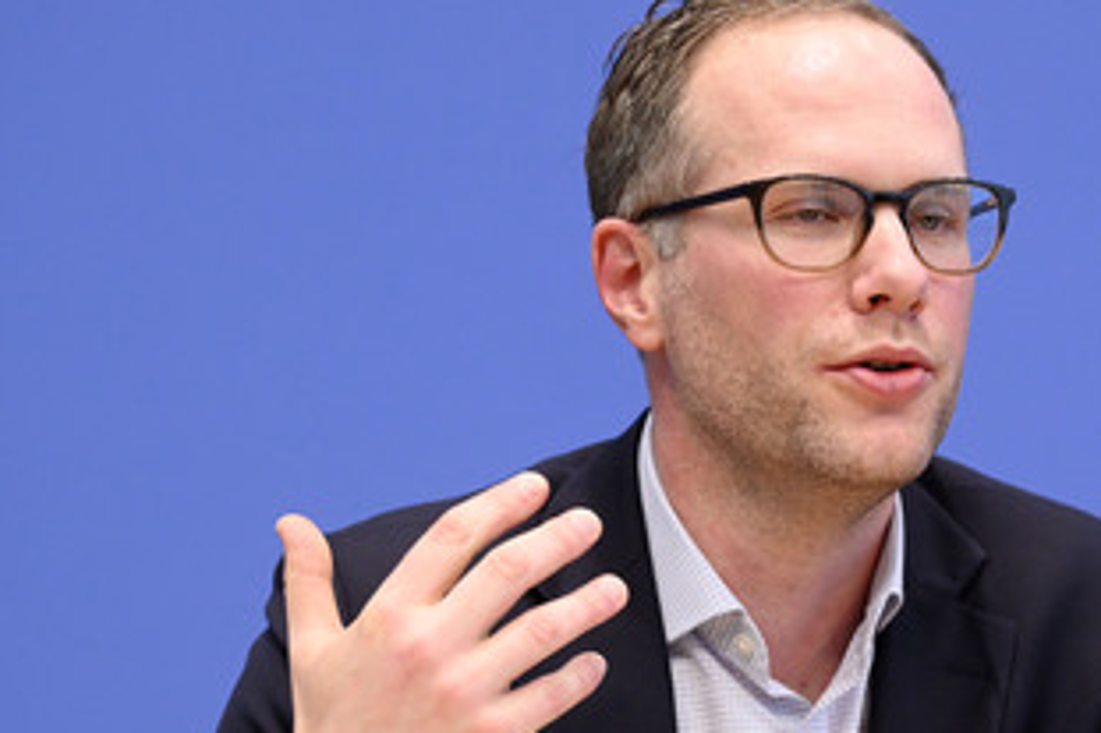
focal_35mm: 145
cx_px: 788
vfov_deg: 9.5
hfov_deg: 14.1
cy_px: 428
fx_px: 4432
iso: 5000
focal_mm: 100
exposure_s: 1/640
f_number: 5
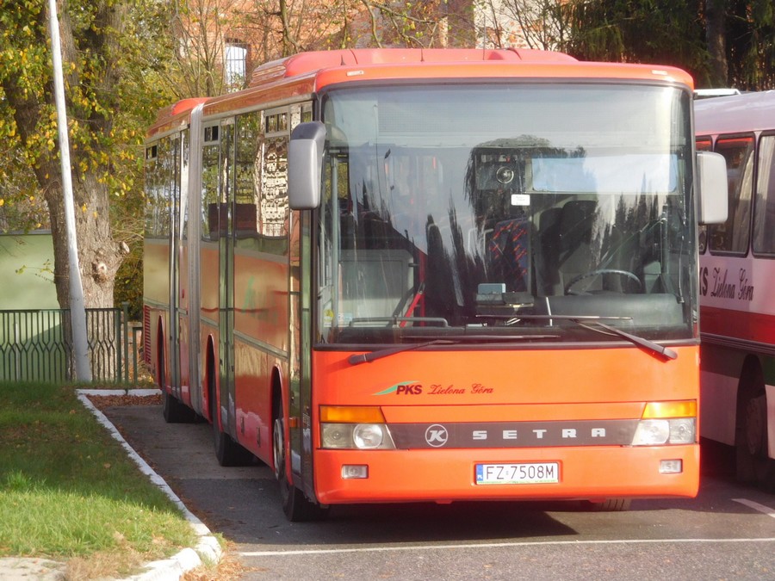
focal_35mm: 160
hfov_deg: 12.3
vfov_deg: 9.3
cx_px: 388
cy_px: 290
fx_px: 3582
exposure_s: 1/250
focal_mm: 28.5
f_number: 5.2
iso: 200
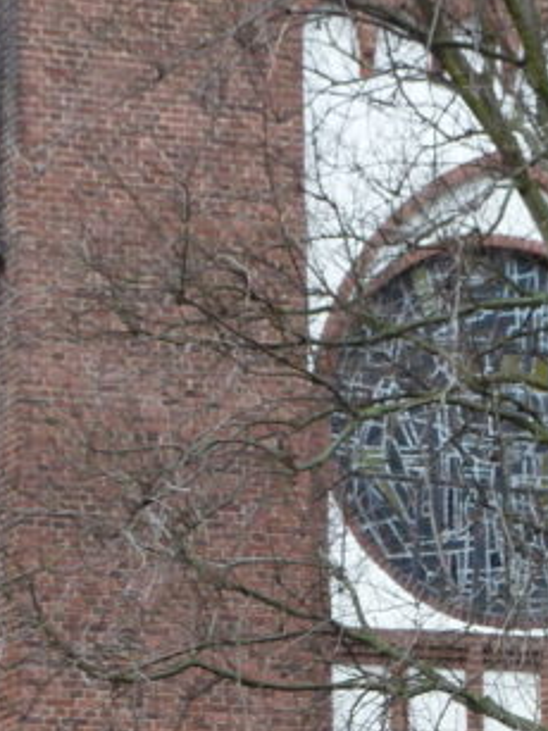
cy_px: 812
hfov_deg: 6.5
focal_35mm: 227
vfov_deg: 8.6
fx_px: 4795
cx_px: 646
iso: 80
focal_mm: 11.9
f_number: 4.1
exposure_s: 1/50
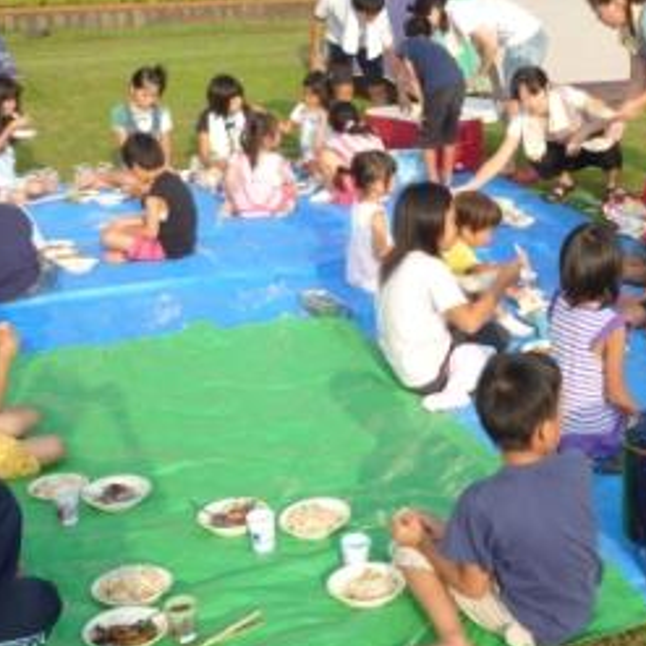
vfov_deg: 28.0
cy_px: 225
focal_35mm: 61
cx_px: 518
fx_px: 1288
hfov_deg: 27.6
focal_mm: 6.8
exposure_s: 1/320
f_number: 3.5
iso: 80
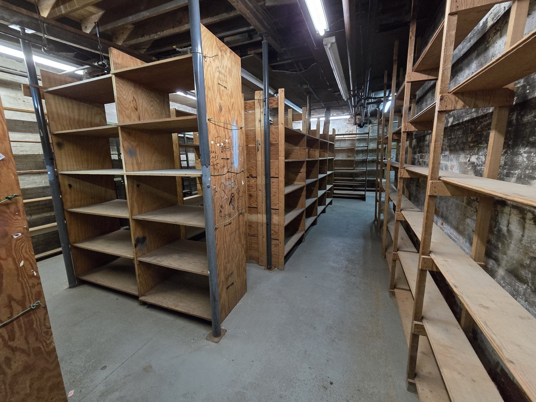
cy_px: 201
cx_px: 268
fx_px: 201
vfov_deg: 89.9
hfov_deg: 106.2
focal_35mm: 13
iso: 1250
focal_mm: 2.2
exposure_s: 1/40
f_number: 2.2
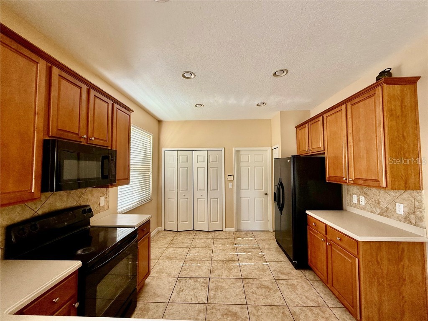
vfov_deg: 85.7
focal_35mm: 14
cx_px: 214
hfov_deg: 102.1
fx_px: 173
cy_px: 160
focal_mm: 2.22
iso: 125
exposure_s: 1/99
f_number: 2.2
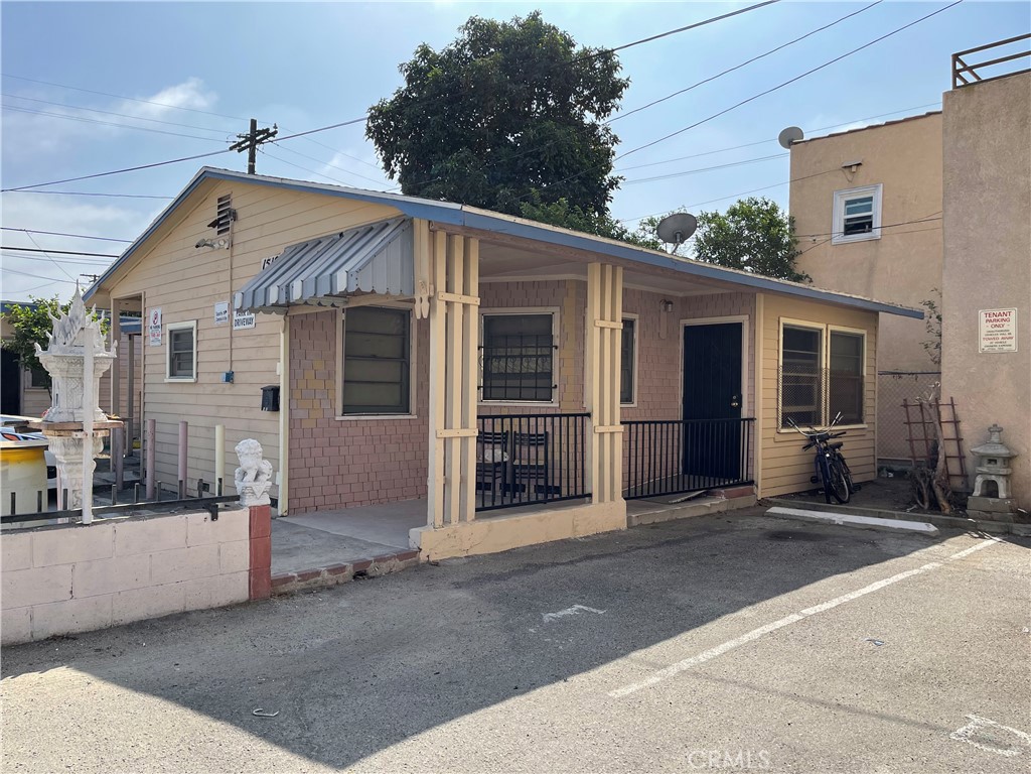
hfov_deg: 67.3
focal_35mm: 26
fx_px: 774
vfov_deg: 53.1
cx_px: 516
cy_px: 387
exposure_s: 1/3663
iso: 32
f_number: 1.6
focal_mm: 5.1
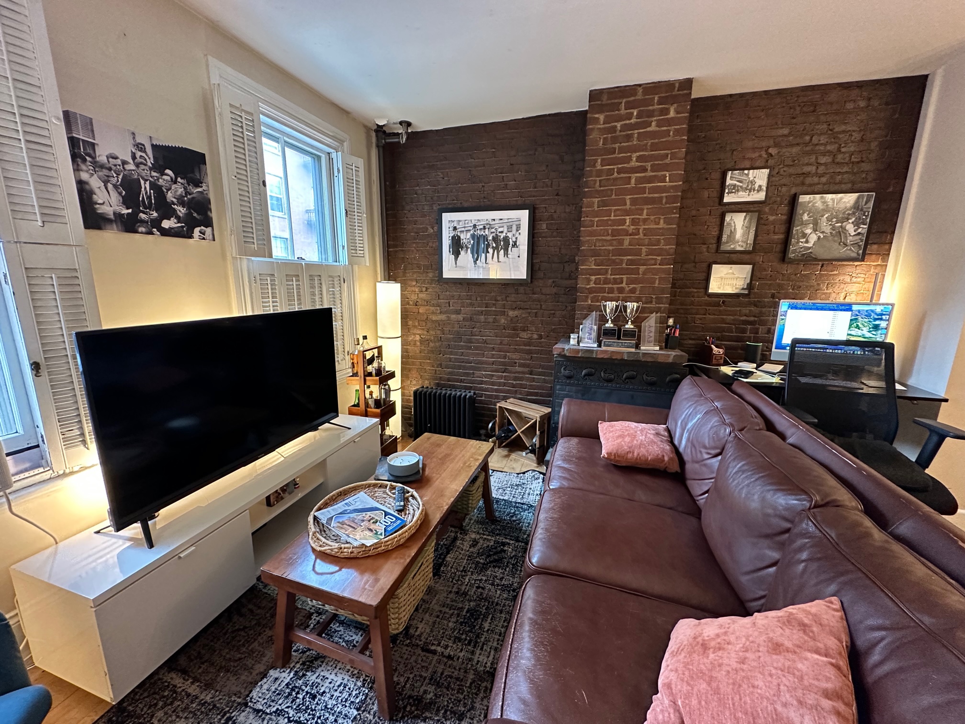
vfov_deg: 85.7
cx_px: 482
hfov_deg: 102.1
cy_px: 362
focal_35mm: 14
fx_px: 390
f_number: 2.2
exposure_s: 1/59
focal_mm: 2.22
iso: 500
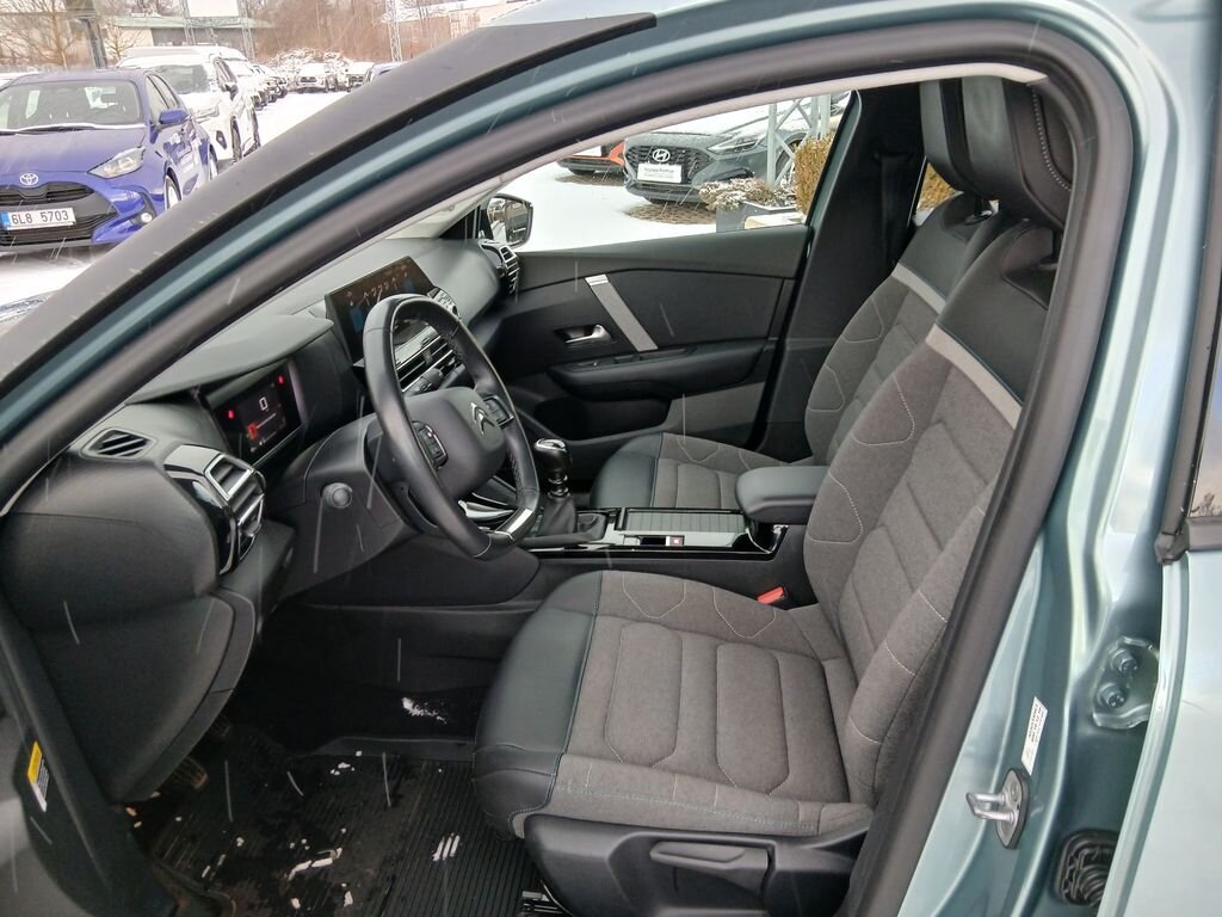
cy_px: 458
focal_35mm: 26
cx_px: 611
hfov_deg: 67.3
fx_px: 918
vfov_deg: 53.1
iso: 200
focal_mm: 3.98
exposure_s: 1/50
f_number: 1.8
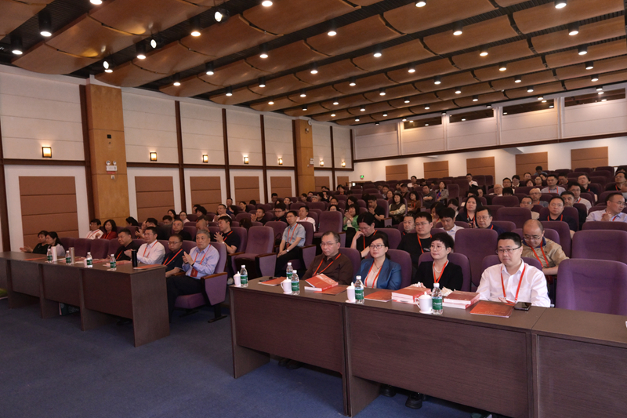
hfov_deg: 73.8
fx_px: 418
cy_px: 209
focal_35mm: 24
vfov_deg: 53.1
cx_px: 314
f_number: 4.5
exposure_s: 1/250
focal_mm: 16
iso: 2000
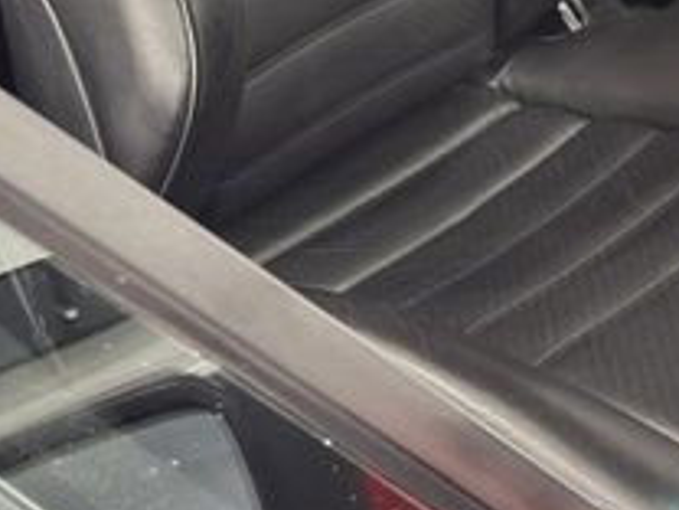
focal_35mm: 129
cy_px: -239
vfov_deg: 11.1
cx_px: 460
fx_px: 2530
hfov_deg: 15.2
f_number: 1.78
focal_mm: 6.76
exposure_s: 1/40
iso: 320
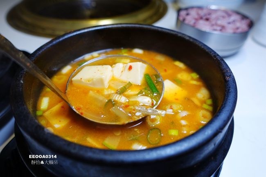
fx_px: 177
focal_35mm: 24
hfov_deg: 73.8
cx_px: 133
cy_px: 88
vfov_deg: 53.1
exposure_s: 1/80
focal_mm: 8.8
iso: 125
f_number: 2.8
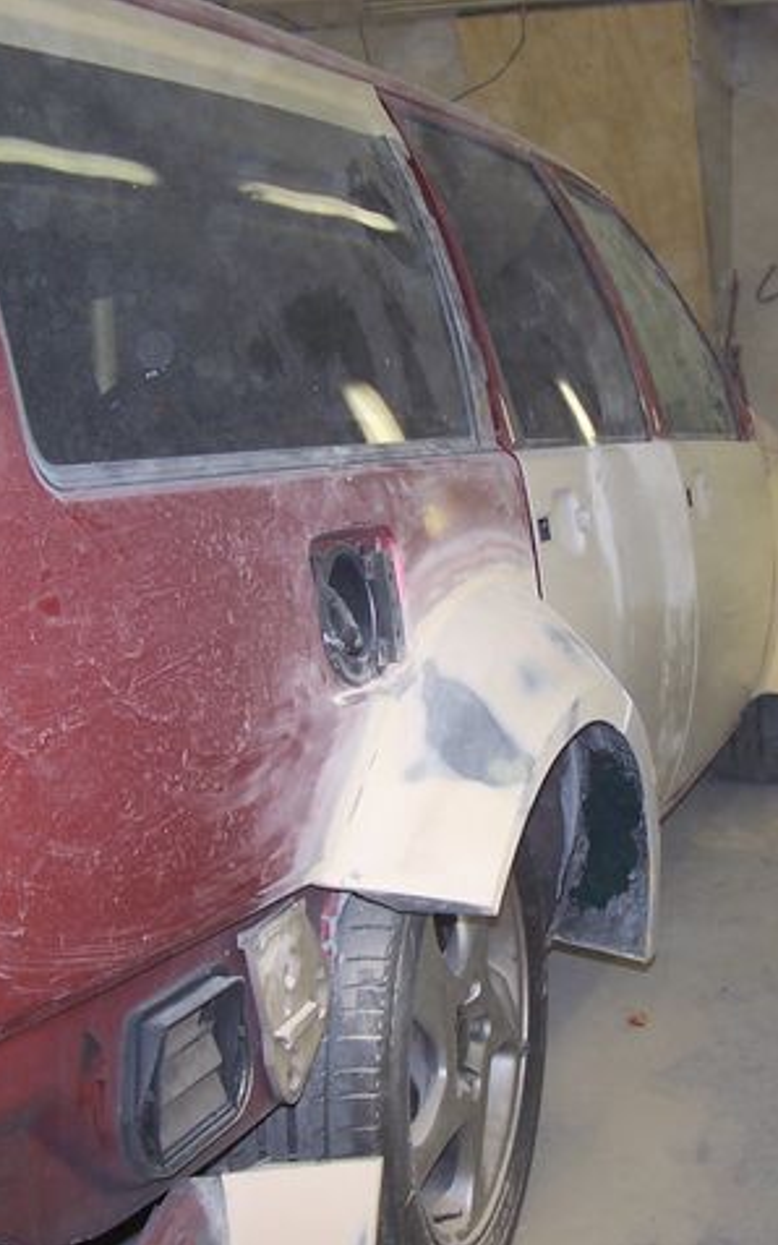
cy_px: 624
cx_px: 488
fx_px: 1832
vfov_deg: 37.5
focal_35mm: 54
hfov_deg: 23.9
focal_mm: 6.3
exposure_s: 1/60
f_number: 2.8
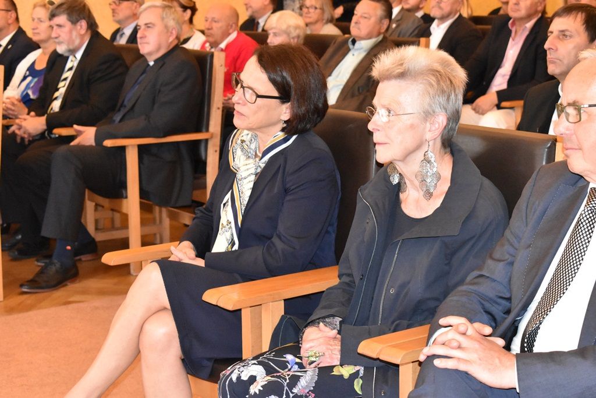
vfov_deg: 16.6
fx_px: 1366
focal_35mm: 82
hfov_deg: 24.6
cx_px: 298
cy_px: 199
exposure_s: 1/100
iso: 6400
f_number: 8
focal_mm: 55
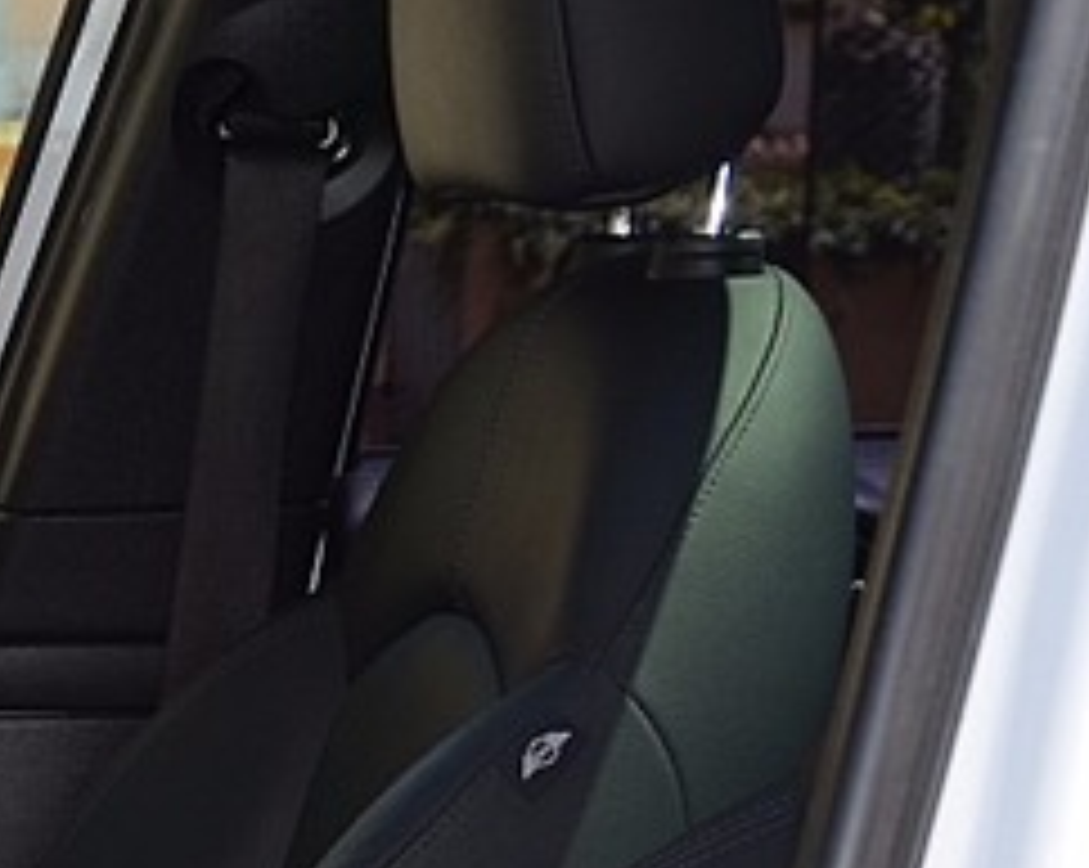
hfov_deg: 12.8
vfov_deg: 10.8
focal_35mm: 134
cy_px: 1502
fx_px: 4314
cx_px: -968
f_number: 3.5
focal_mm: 18
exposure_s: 1/200
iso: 125
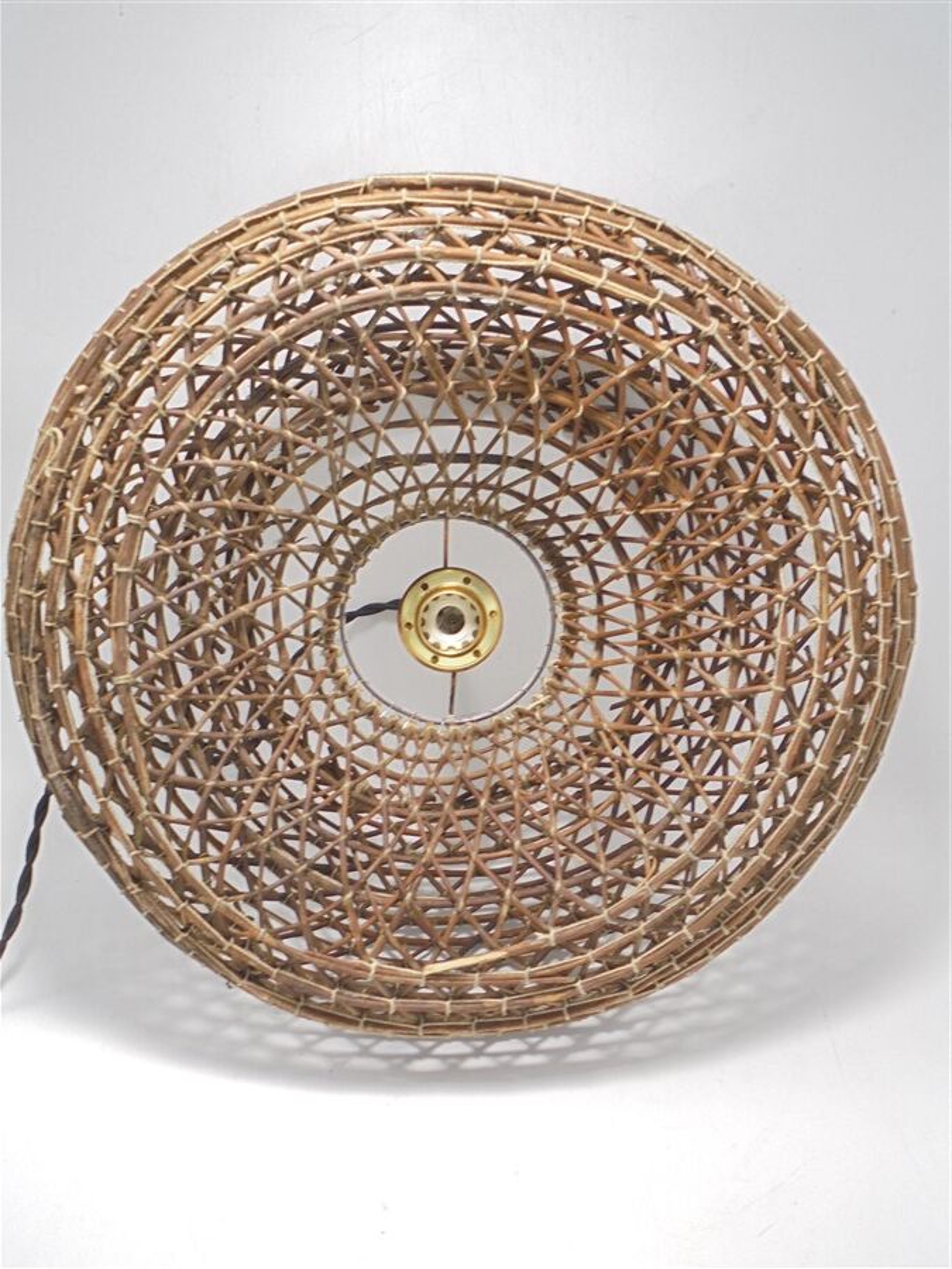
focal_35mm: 29
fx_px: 1063
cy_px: 634
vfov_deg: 61.7
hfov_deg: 48.2
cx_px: 476
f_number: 3.7
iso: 100
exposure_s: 1/30
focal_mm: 5.3
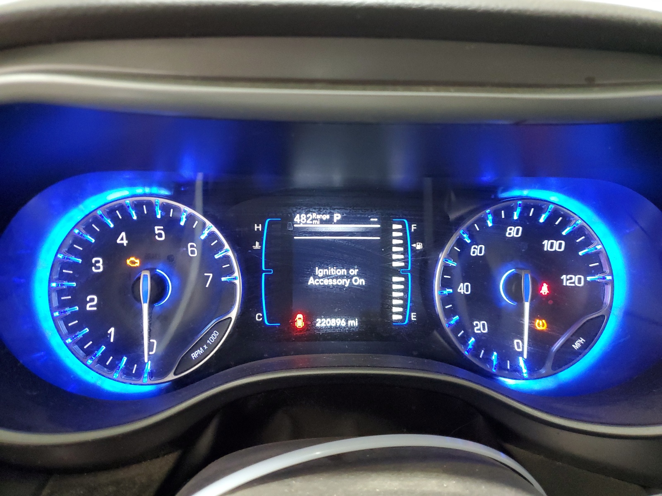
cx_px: 331
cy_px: 248
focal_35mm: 26
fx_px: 497
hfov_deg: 67.3
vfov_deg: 53.1
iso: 348
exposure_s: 1/30
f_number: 1.5
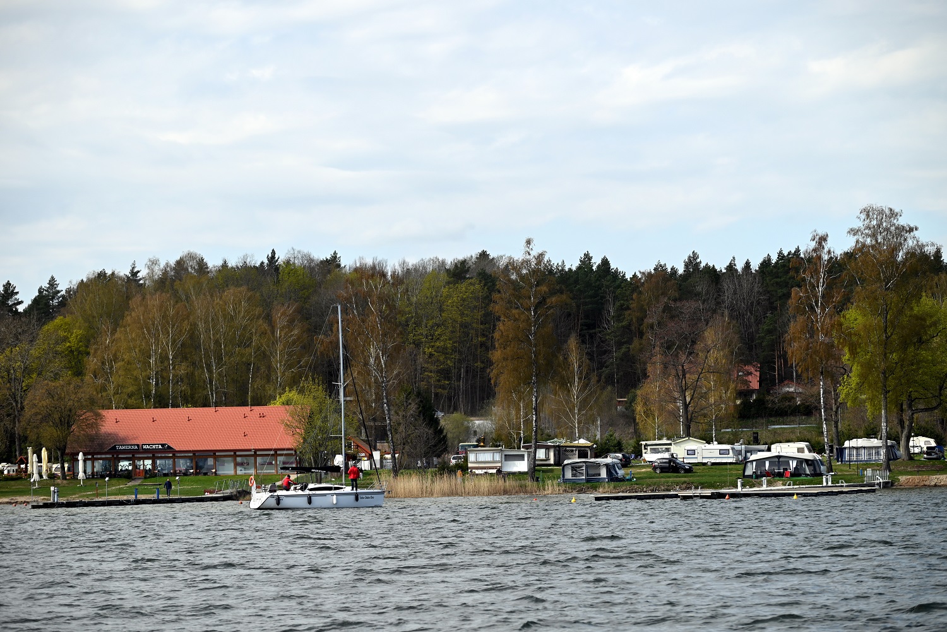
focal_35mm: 122
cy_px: 316
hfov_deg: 16.8
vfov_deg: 11.2
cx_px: 474
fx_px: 3210
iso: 100
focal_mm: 122
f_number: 6.3
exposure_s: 1/640
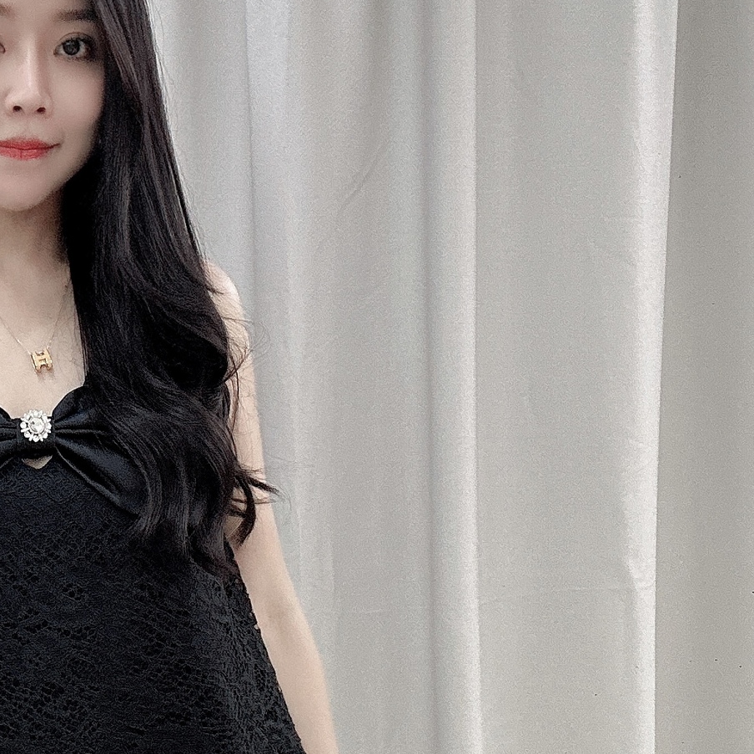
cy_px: 619
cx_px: 10
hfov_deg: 29.6
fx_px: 1331
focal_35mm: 54
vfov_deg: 30.7
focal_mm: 2.69
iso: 100
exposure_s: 1/50
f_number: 1.9
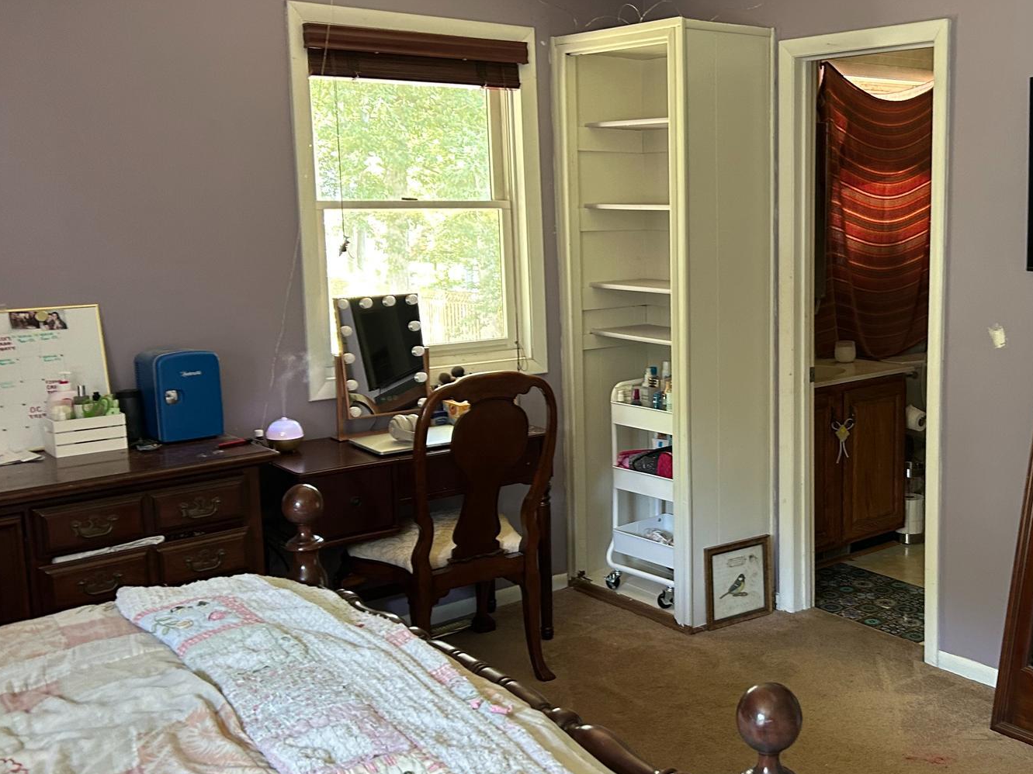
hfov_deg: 45.8
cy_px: 357
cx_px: 716
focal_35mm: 40
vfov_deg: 35.9
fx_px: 1194
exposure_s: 1/60
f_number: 1.5
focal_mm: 5.7
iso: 200
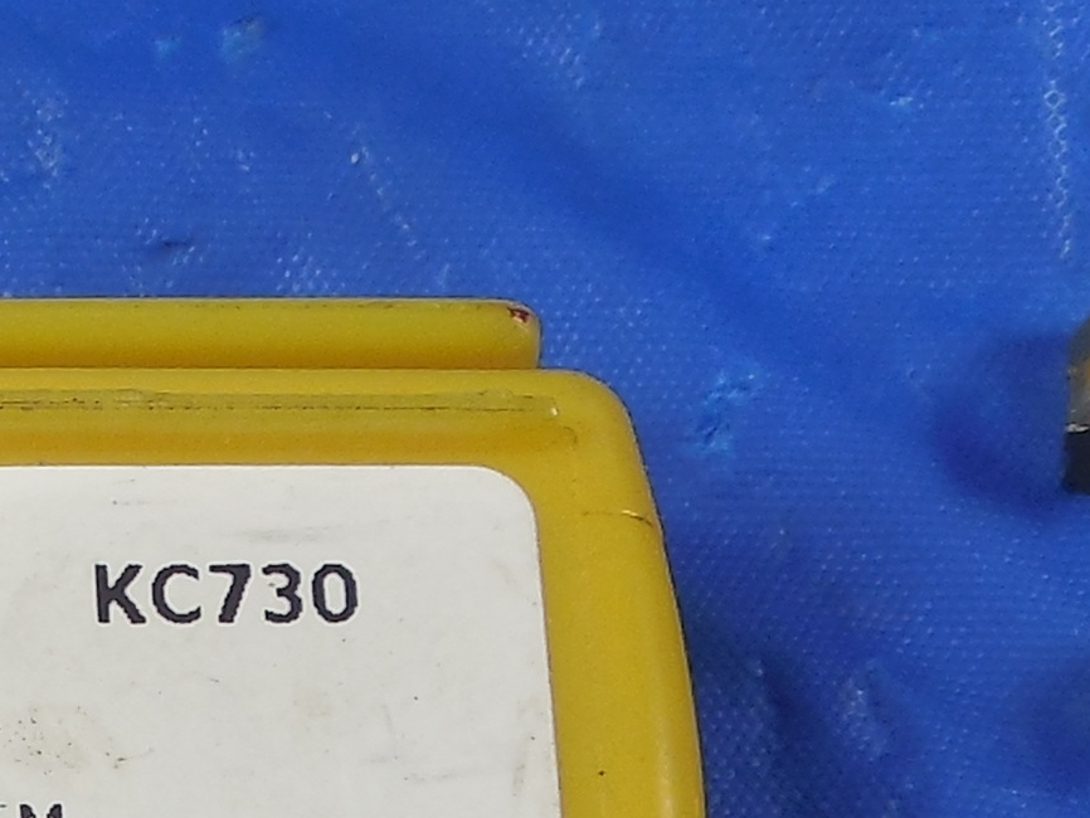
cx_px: -451
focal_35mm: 133
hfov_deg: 14.1
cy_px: 891
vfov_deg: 11.0
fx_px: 4189
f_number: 3.3
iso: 125
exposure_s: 1/60
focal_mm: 4.5
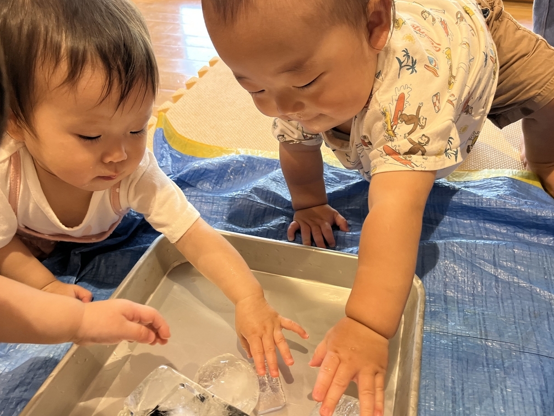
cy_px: 208
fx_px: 496
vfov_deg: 45.5
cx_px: 295
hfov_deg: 58.3
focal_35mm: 31
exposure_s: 1/107
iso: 125
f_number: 1.6
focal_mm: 5.1
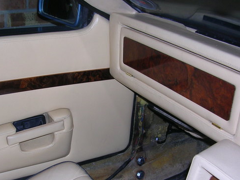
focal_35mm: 50
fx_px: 347
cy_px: 115
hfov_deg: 38.0
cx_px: 98
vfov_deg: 29.0
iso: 50
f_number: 2.8
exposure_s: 1/60.1
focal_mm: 5.8
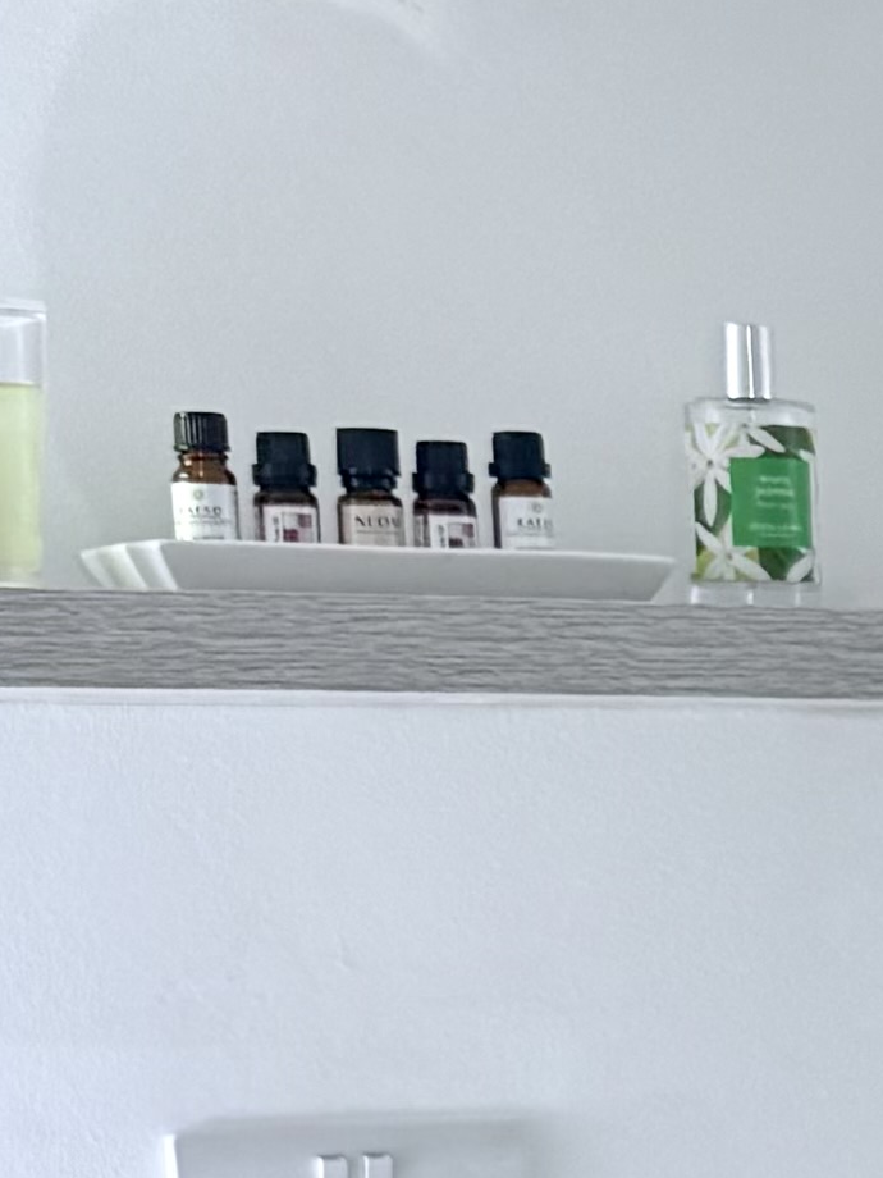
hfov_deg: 8.6
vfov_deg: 12.8
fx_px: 5068
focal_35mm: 149
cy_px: 1519
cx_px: 2484
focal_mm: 6.76
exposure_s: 1/178
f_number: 1.78
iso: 64
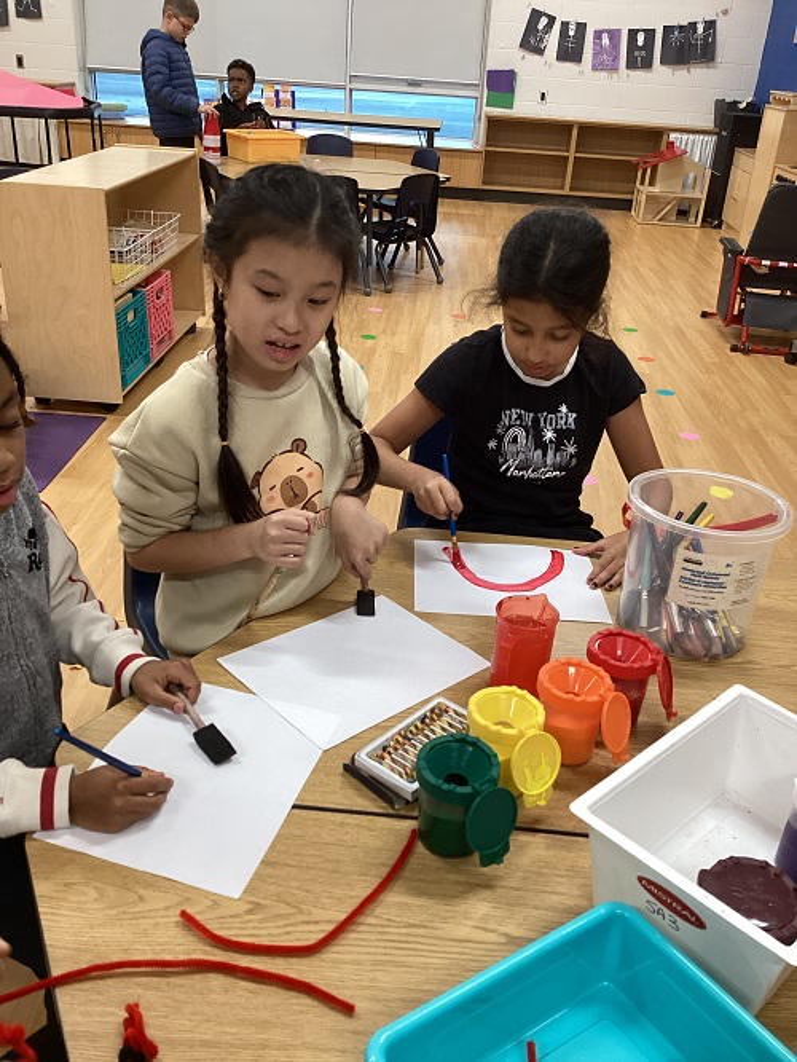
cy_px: 531
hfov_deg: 45.5
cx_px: 398
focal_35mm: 31
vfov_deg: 58.3
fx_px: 951
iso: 125
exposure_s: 1/60
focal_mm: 3.3
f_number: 2.4
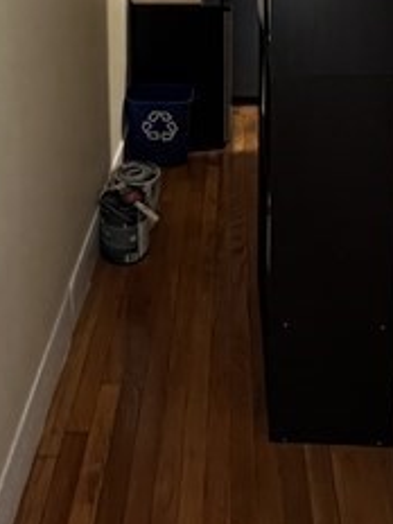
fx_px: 651
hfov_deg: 33.6
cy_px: -79
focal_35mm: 43
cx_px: 187
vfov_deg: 35.9
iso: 800
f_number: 1.8
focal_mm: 1.57
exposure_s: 1/40
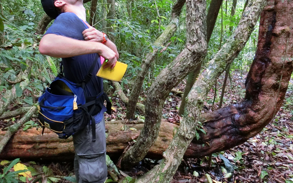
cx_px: 149
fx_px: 216
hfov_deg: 68.4
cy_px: 73
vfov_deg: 45.7
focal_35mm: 27
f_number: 3.5
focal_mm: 4.5
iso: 640
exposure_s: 1/25
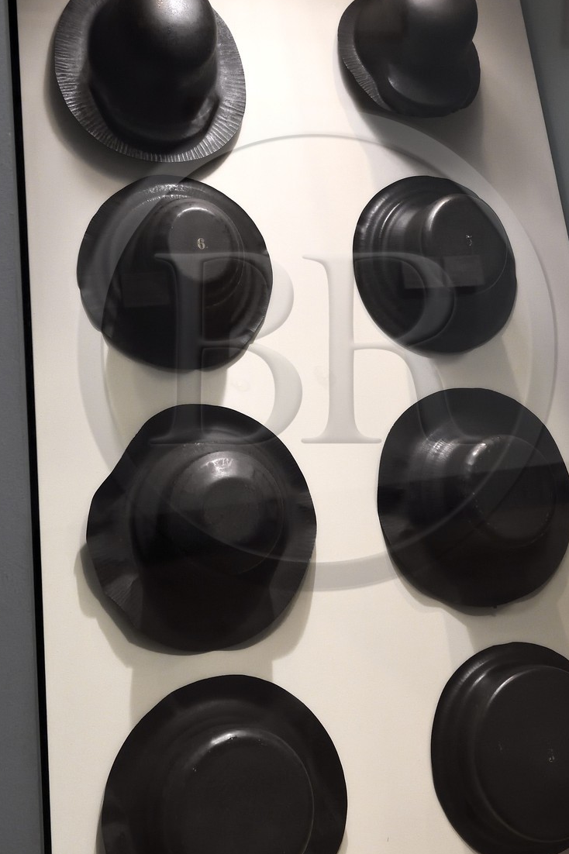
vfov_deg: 43.4
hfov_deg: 29.8
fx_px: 1067
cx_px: 315
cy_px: 350
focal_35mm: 45
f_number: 4
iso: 3200
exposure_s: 1/50
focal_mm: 31
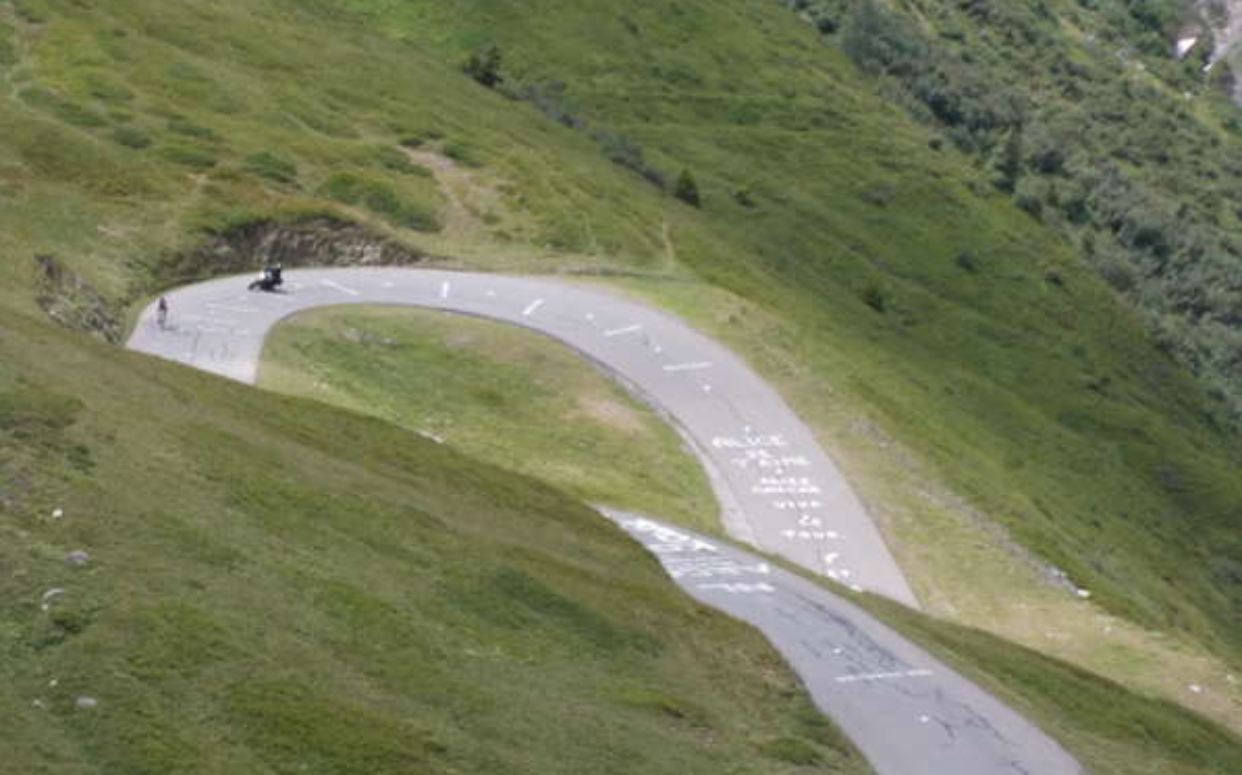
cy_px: 314
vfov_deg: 8.8
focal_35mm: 149
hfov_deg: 14.0
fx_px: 5041
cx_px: 621
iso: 200
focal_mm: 20
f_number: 6.8
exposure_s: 1/500
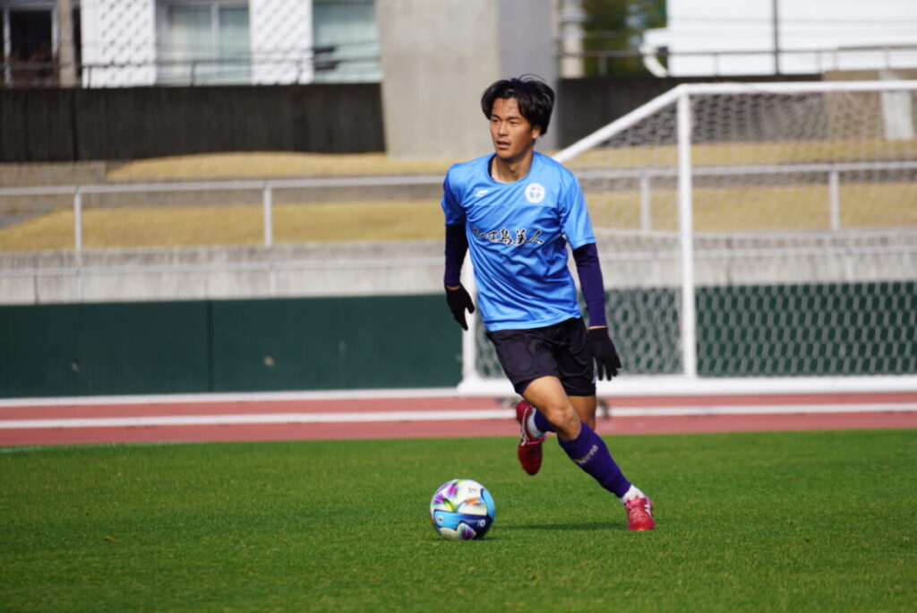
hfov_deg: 3.9
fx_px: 13380
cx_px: 458
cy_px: 306
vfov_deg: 2.6
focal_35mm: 525
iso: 160
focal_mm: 350
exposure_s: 1/500
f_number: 6.3
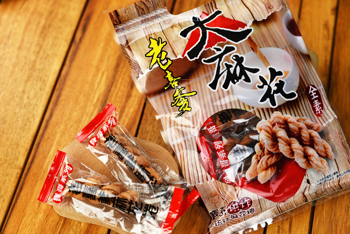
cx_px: 175
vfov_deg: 27.0
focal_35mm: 50
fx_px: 486
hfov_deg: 39.6
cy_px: 117
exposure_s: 1/100
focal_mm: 50
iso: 200
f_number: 2.8
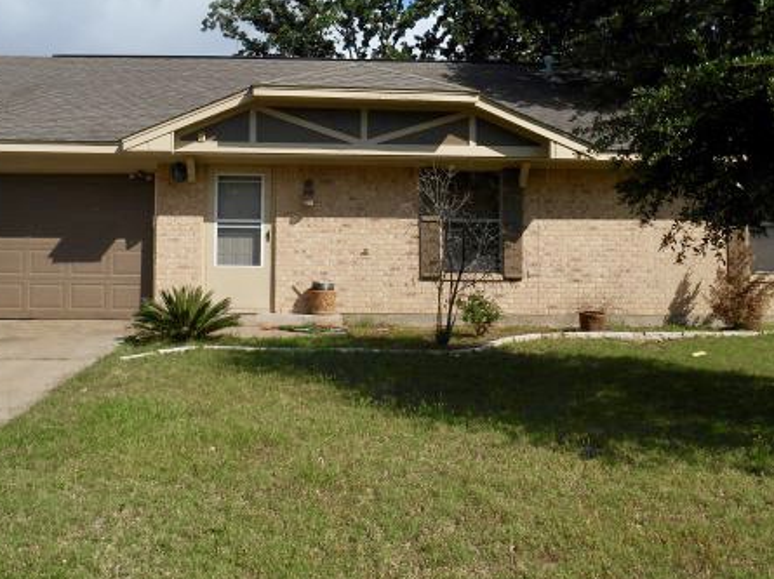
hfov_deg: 47.8
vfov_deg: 36.6
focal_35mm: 39
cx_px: 331
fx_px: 871
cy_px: 228
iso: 80
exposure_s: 1/1250
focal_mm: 4.7
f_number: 3.4
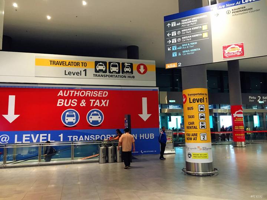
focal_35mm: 29
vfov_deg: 48.2
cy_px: 100
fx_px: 224
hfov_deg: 61.7
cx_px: 134
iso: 200
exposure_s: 1/20
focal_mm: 4.15
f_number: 2.2
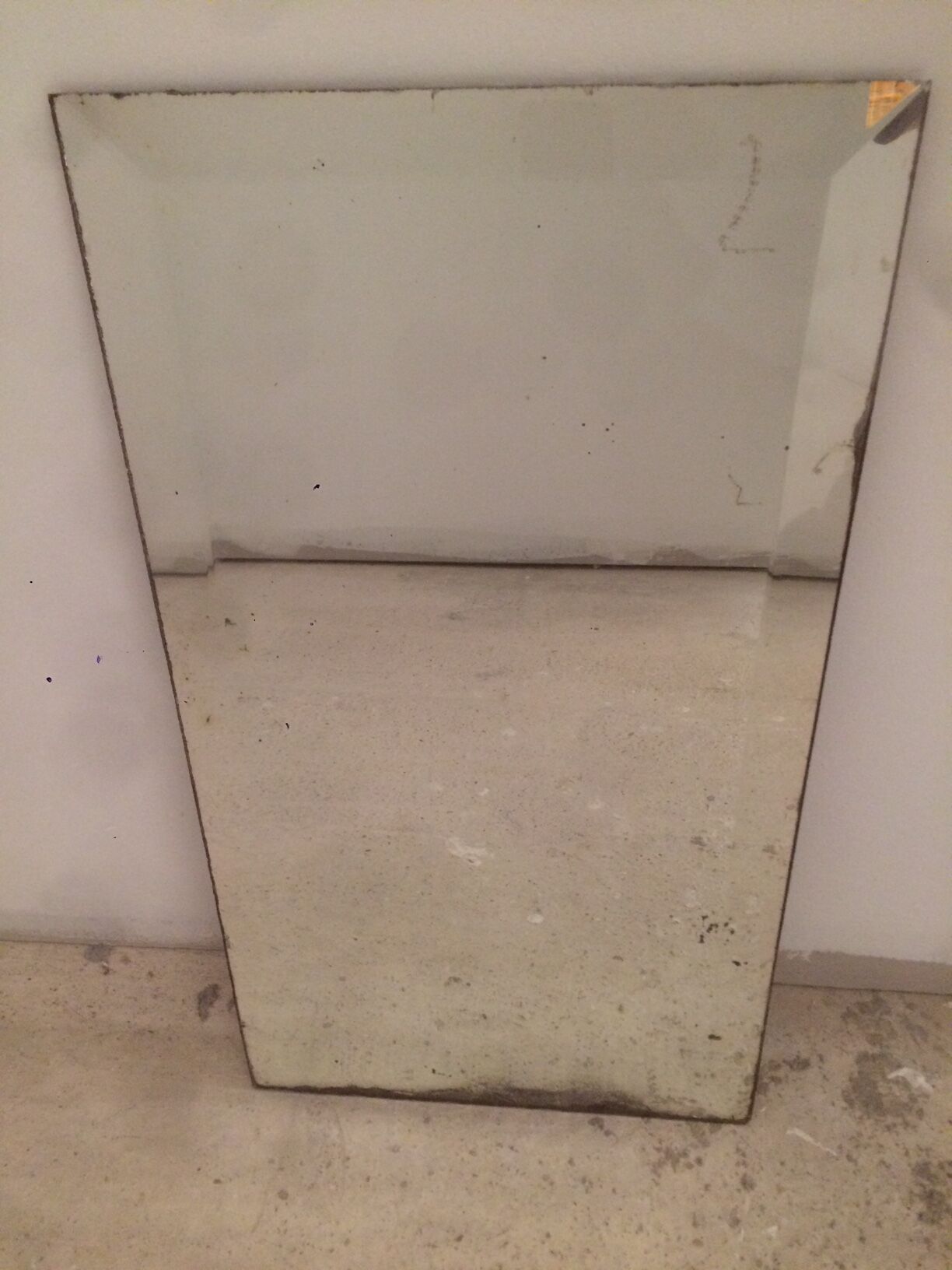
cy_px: 635
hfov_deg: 48.2
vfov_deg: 61.7
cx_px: 476
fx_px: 1063
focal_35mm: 29
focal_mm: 4.15
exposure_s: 1/20
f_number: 2.2
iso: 250
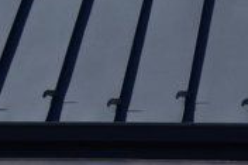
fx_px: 1438
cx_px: 541
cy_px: 448
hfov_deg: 9.1
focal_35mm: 209
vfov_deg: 6.2
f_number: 11
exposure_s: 1/500
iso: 320
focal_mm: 24
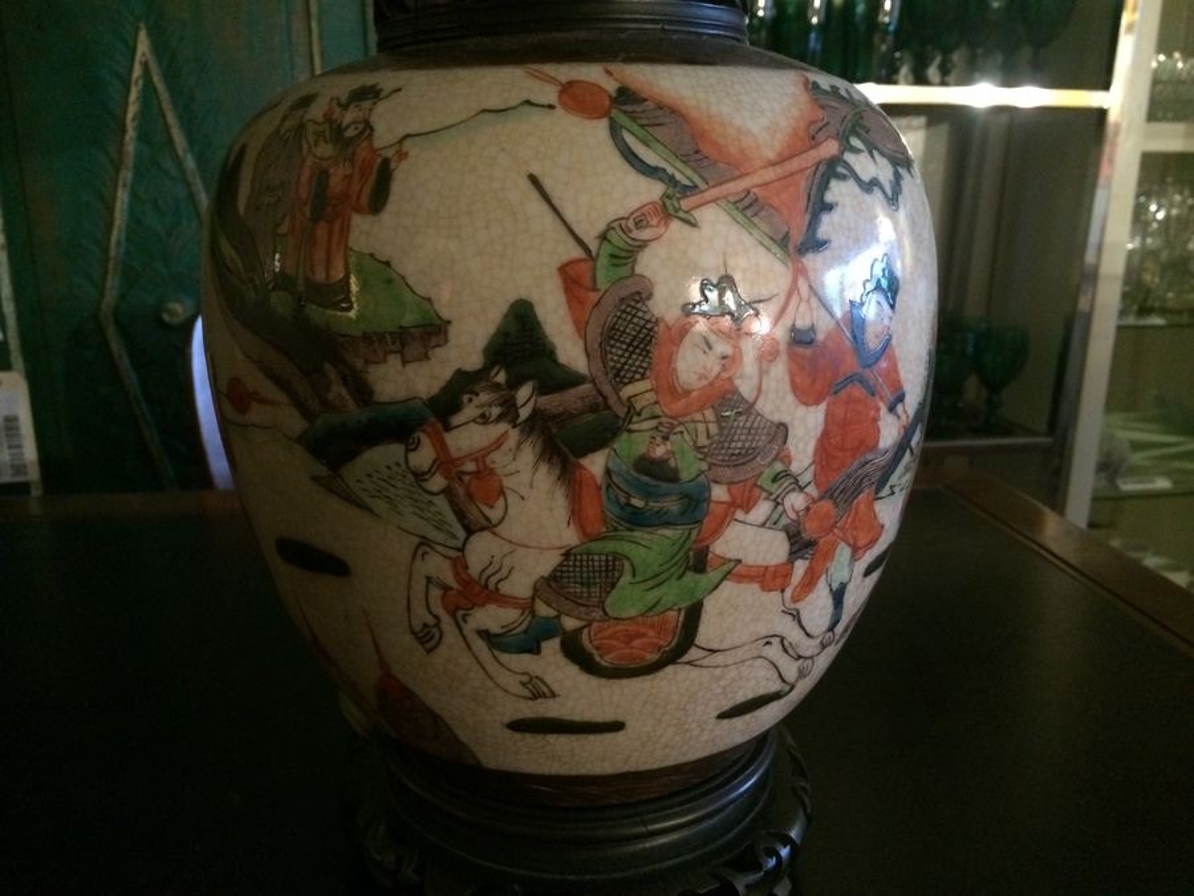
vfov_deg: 46.8
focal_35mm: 30
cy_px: 448
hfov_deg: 60.0
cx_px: 597
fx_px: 1035
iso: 400
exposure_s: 1/15
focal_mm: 4.12
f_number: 2.2
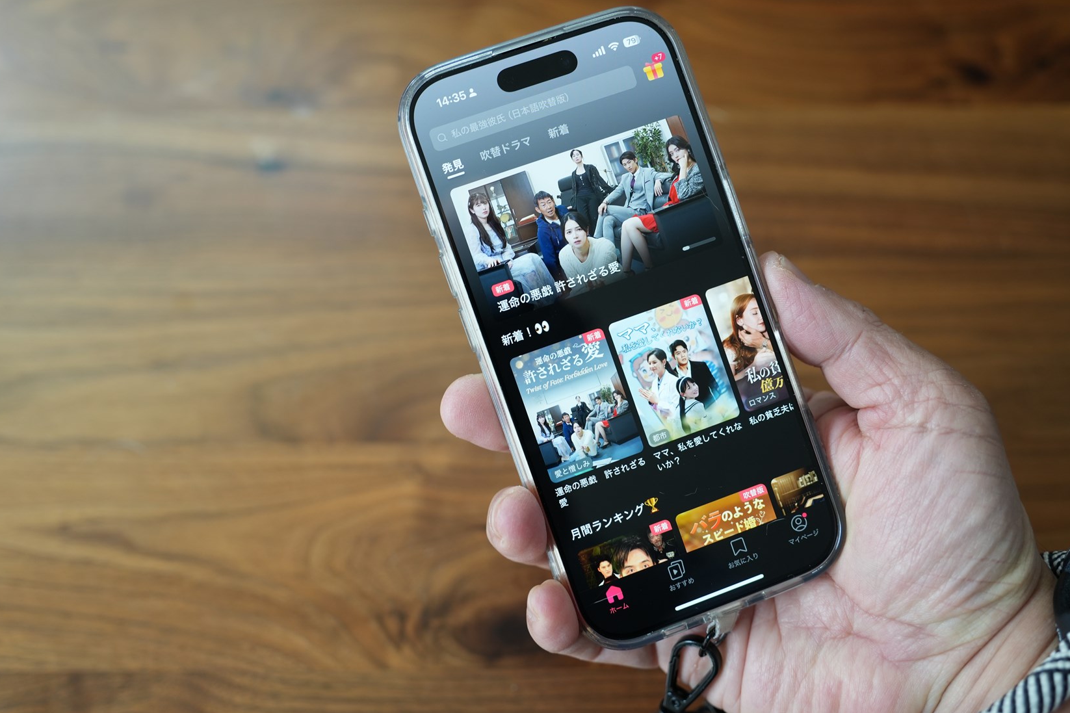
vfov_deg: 37.8
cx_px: 586
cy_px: 340
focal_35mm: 35
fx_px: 1040
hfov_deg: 54.4
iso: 400
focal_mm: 30
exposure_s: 1/50
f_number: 3.5
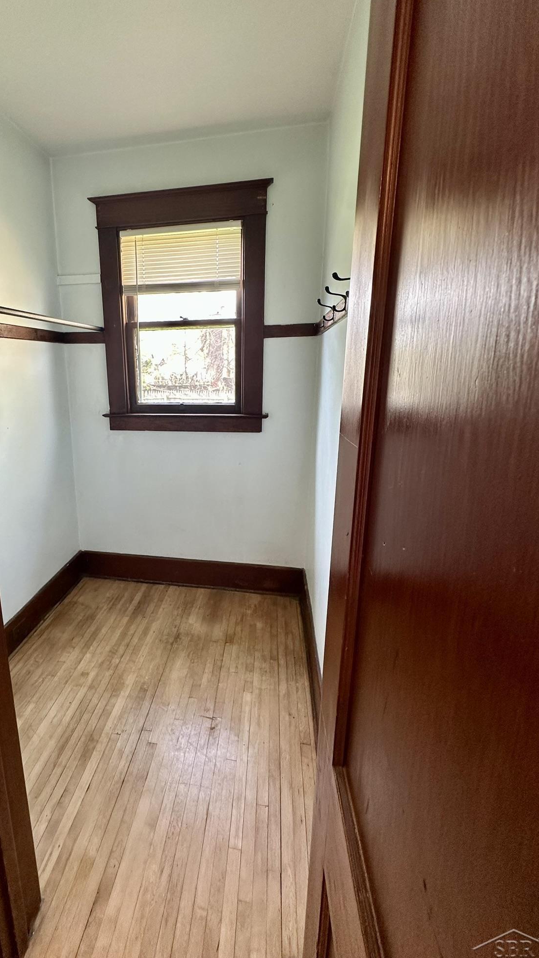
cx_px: 188
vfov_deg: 99.3
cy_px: 458
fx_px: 407
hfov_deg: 65.6
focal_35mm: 16
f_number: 2.2
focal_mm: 2.22
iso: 160
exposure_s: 1/60
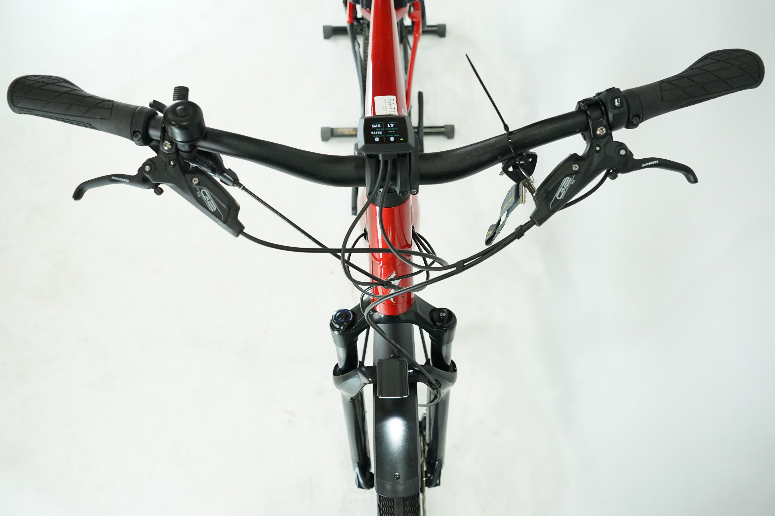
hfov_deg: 65.5
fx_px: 603
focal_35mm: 28
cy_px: 258
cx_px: 388
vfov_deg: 46.4
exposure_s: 1/200
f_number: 5.6
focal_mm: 28
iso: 2000
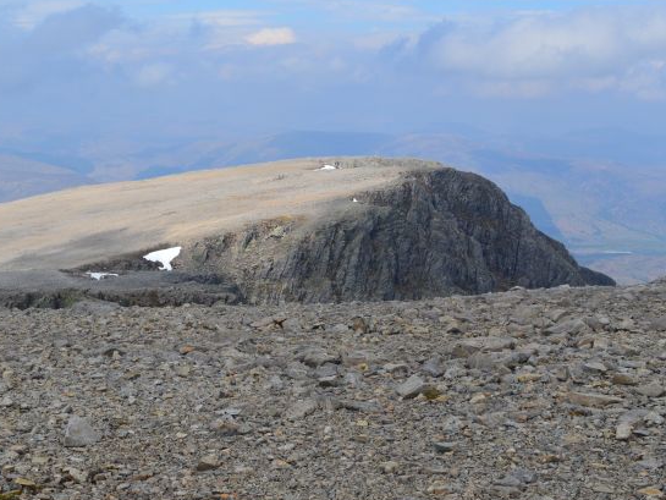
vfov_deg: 22.5
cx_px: 178
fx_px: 1251
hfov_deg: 29.4
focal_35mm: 65
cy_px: 167
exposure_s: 1/500
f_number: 11
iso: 280
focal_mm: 24
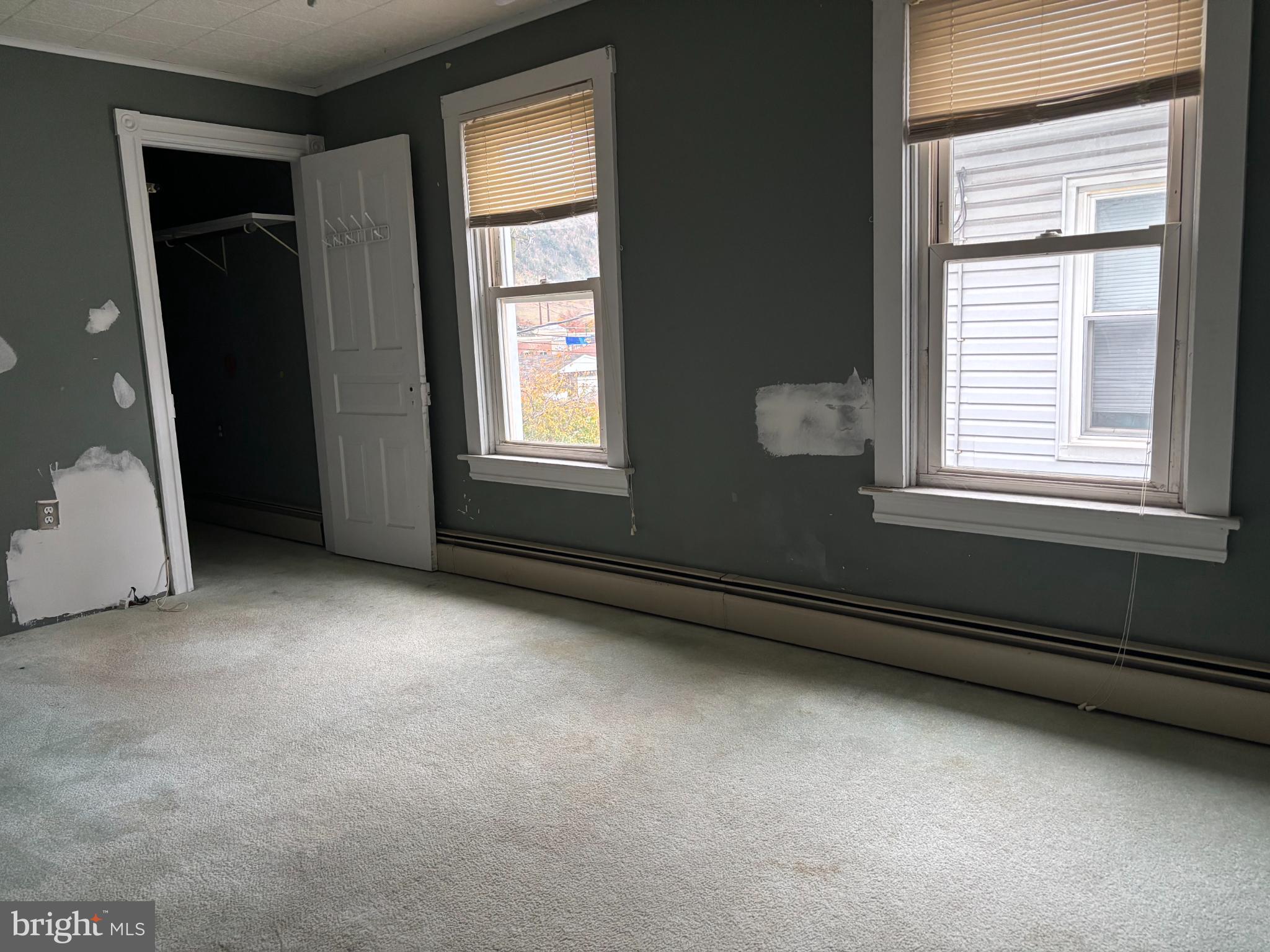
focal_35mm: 26
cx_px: 635
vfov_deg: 53.1
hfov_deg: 67.3
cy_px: 476
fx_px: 954
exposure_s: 1/60
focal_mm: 5.96
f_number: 1.6
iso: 320
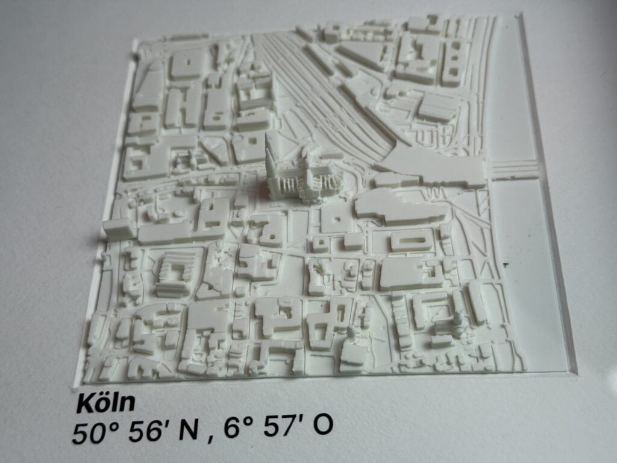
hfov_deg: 39.7
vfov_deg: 30.3
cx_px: 308
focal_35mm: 48
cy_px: 232
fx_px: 856
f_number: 1.78
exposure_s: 1/133
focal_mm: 6.76
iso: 50
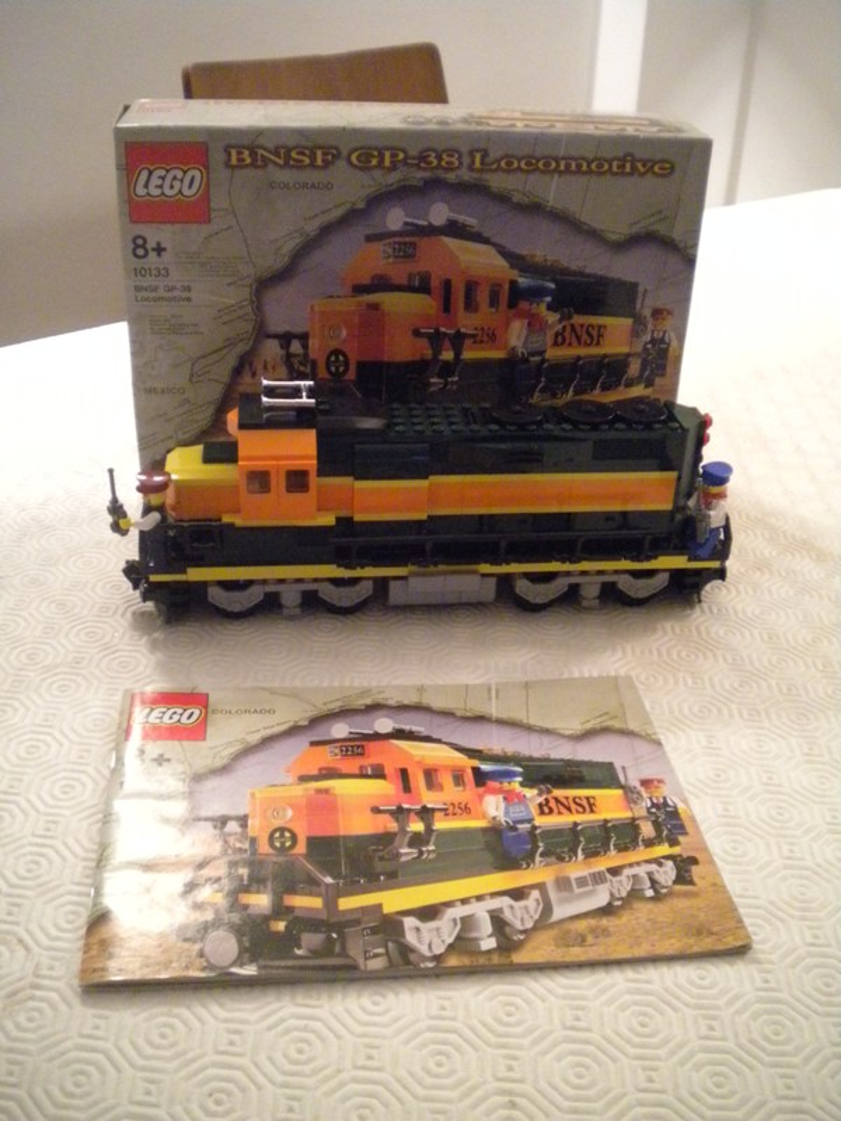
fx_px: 1134
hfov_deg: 40.7
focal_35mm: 35
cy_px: 560
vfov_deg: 52.6
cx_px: 420
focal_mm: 6.3
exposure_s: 1/8.1
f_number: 3.1
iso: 800
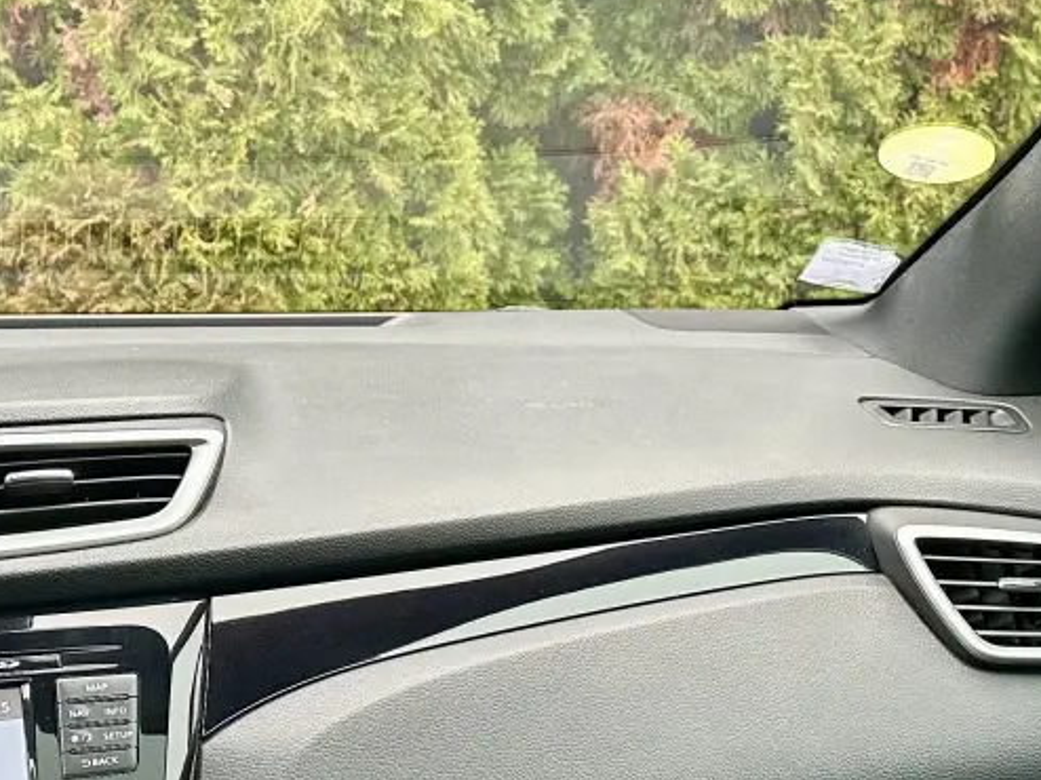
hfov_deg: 27.5
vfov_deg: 20.9
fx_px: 2104
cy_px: 540
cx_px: 729
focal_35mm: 70
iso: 250
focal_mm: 6.86
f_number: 1.78
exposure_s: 1/96
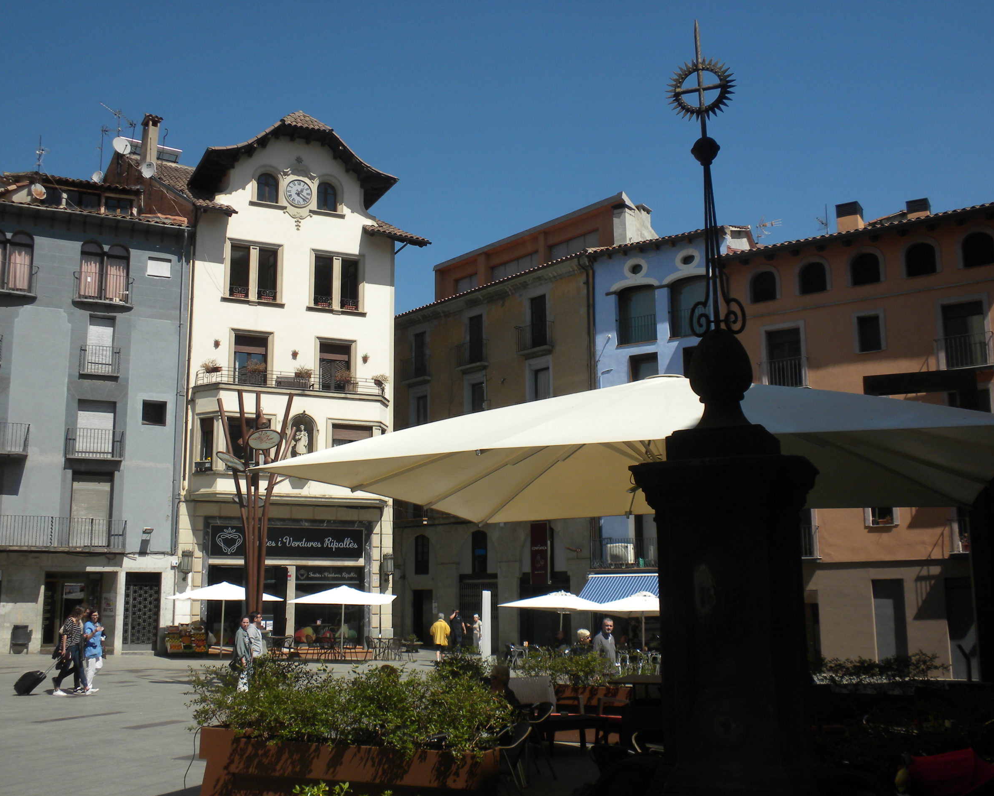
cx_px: 461
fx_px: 1147
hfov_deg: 46.8
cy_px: 402
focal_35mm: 39
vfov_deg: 38.2
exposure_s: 1/148
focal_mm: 6.6
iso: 64
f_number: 10
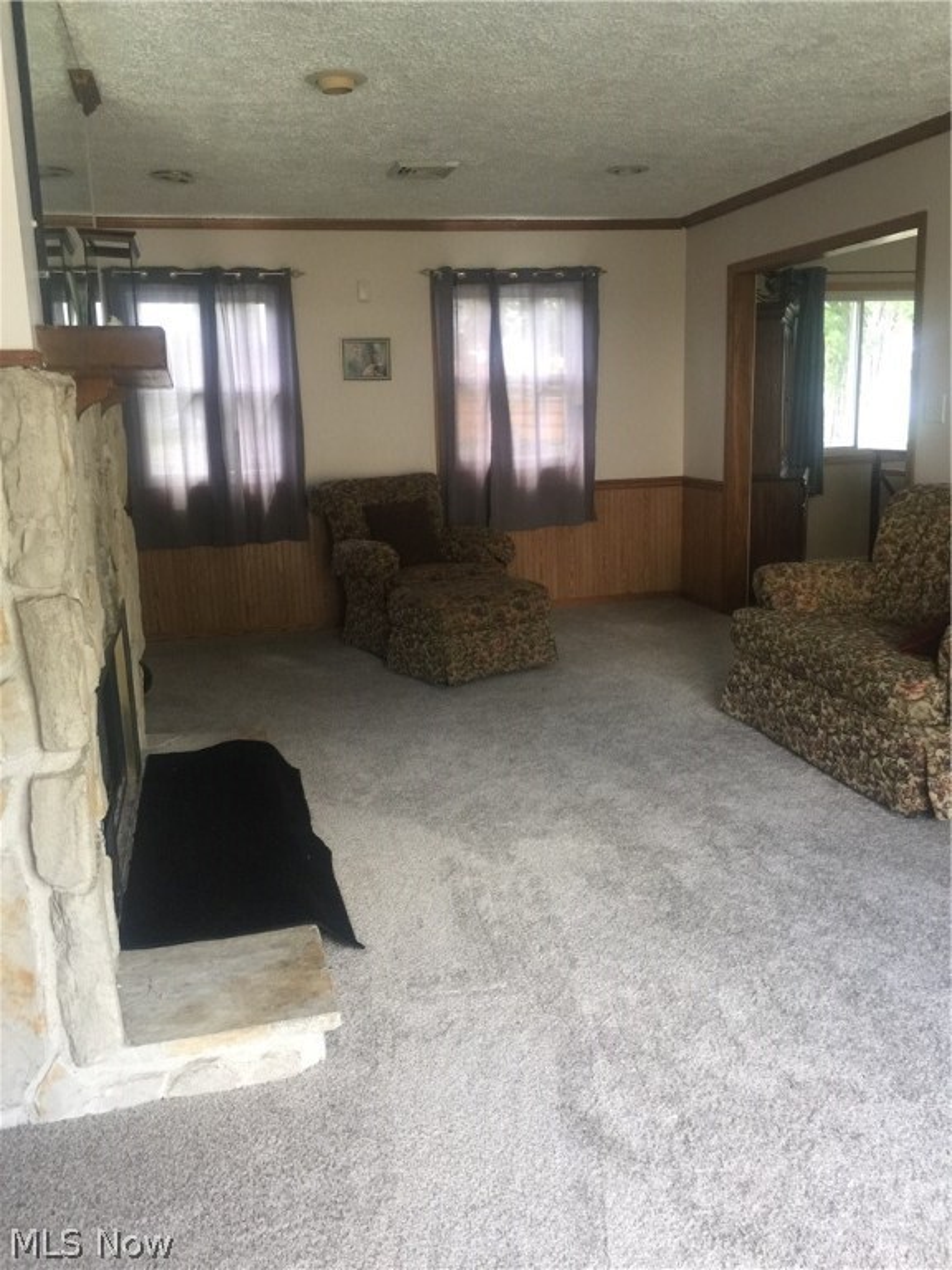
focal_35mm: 29
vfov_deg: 61.7
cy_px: 635
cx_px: 476
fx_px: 1063
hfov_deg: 48.2
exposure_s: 1/30
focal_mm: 4.15
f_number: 2.2
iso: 50
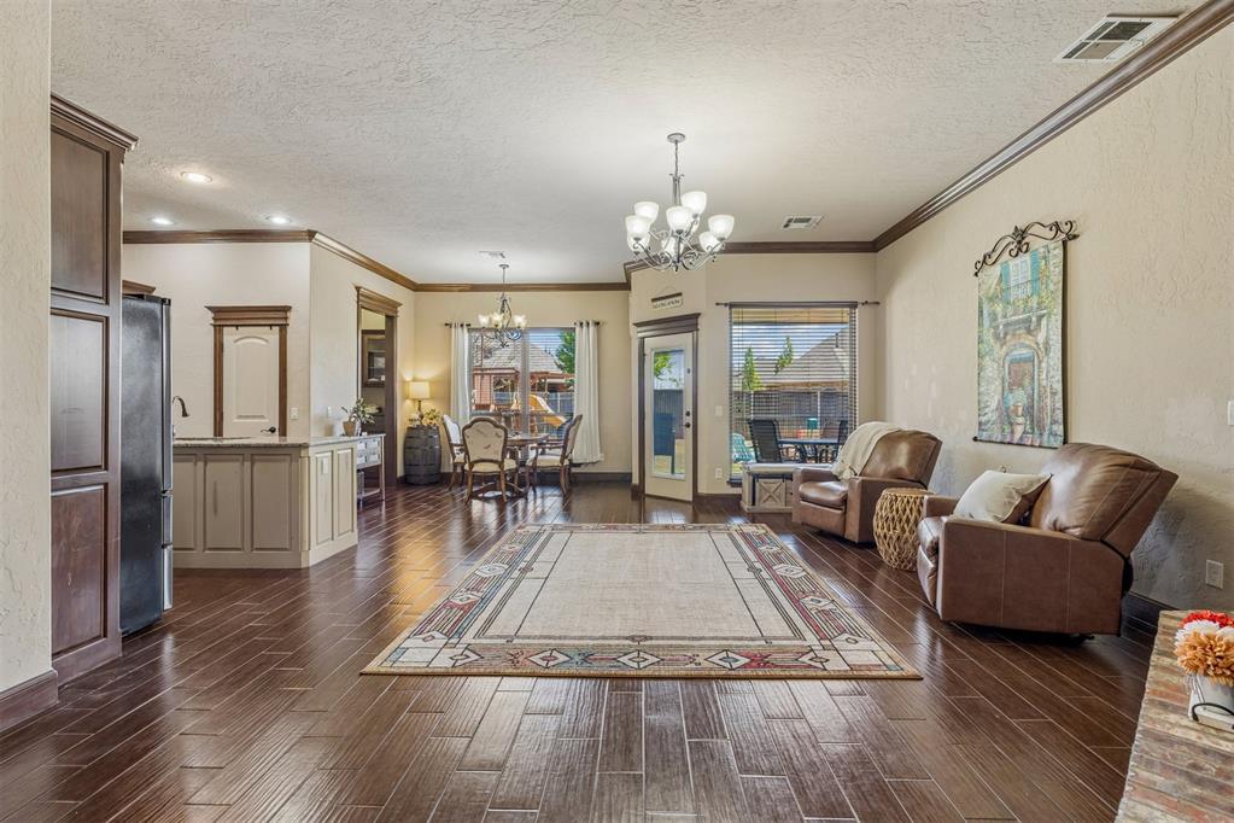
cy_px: 412
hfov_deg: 96.7
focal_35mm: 16
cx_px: 617
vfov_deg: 73.7
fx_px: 548
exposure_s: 1/30
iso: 200
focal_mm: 16
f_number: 8
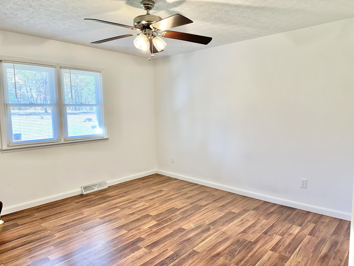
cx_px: 177
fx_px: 245
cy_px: 133
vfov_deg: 56.8
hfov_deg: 71.6
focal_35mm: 24
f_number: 1.78
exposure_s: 1/120
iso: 125
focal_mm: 6.86
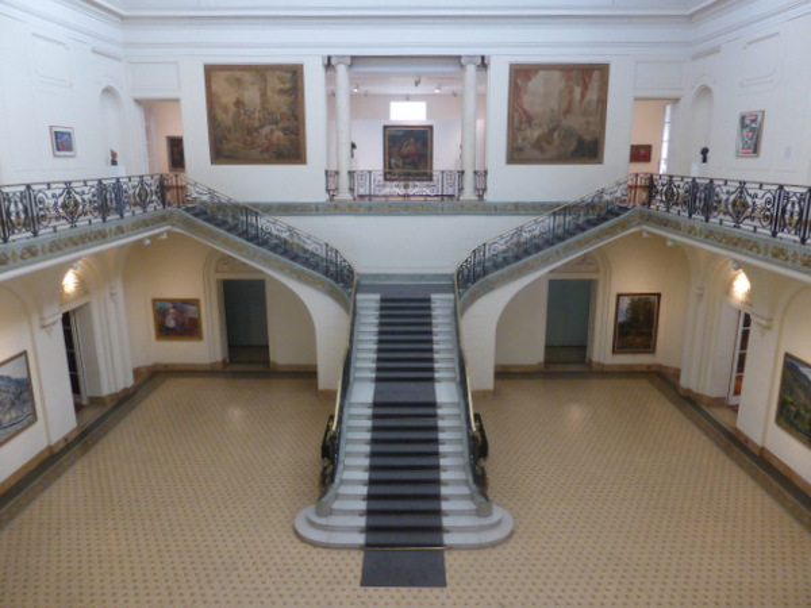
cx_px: 406
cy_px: 304
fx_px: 586
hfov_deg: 69.4
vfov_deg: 54.9
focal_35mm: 25
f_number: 3.3
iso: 400
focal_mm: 4.3
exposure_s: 1/40
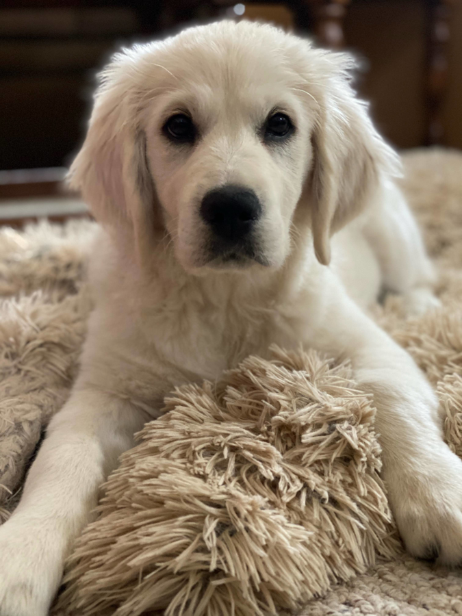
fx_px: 925
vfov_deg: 36.8
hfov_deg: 28.0
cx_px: 231
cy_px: 308
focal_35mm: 52
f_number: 2
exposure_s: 1/40
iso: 320
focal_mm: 6
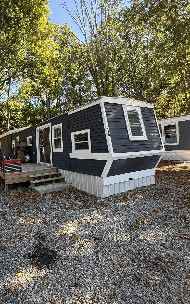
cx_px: 48
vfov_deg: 88.0
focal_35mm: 19
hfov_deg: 59.1
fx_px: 157
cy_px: 146
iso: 64
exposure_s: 1/167
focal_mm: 2.22
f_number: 2.2
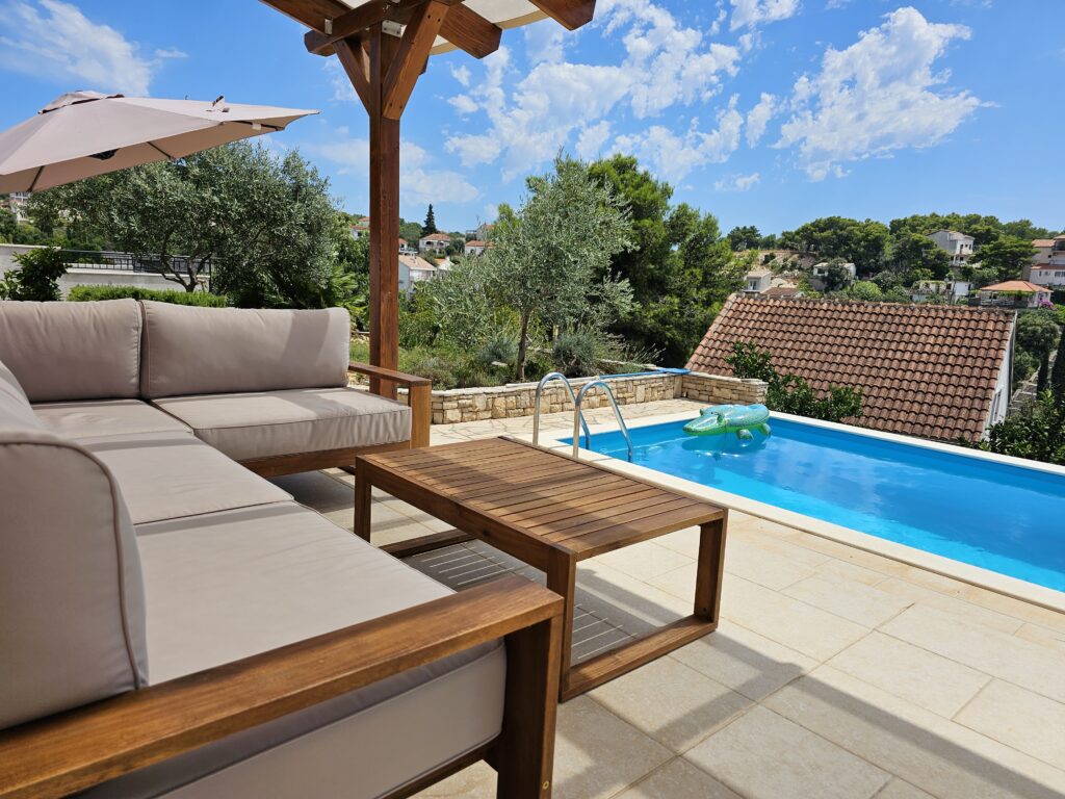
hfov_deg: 73.9
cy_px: 400
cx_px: 532
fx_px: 708
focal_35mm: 23
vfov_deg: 58.9
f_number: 1.7
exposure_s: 1/1376
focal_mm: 6.3
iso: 10
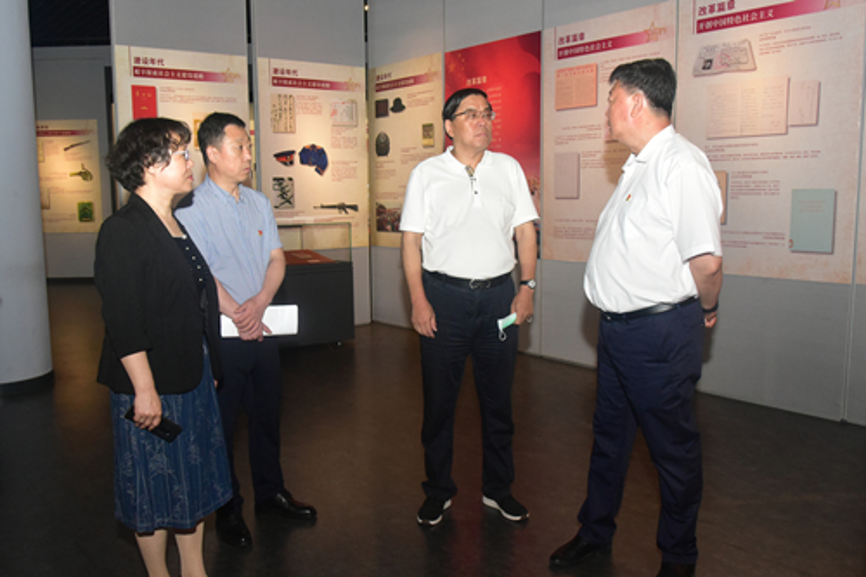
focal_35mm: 30
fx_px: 721
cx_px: 433
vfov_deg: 43.6
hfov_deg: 61.9
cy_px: 288
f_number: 10
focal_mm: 30
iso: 3200
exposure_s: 1/60
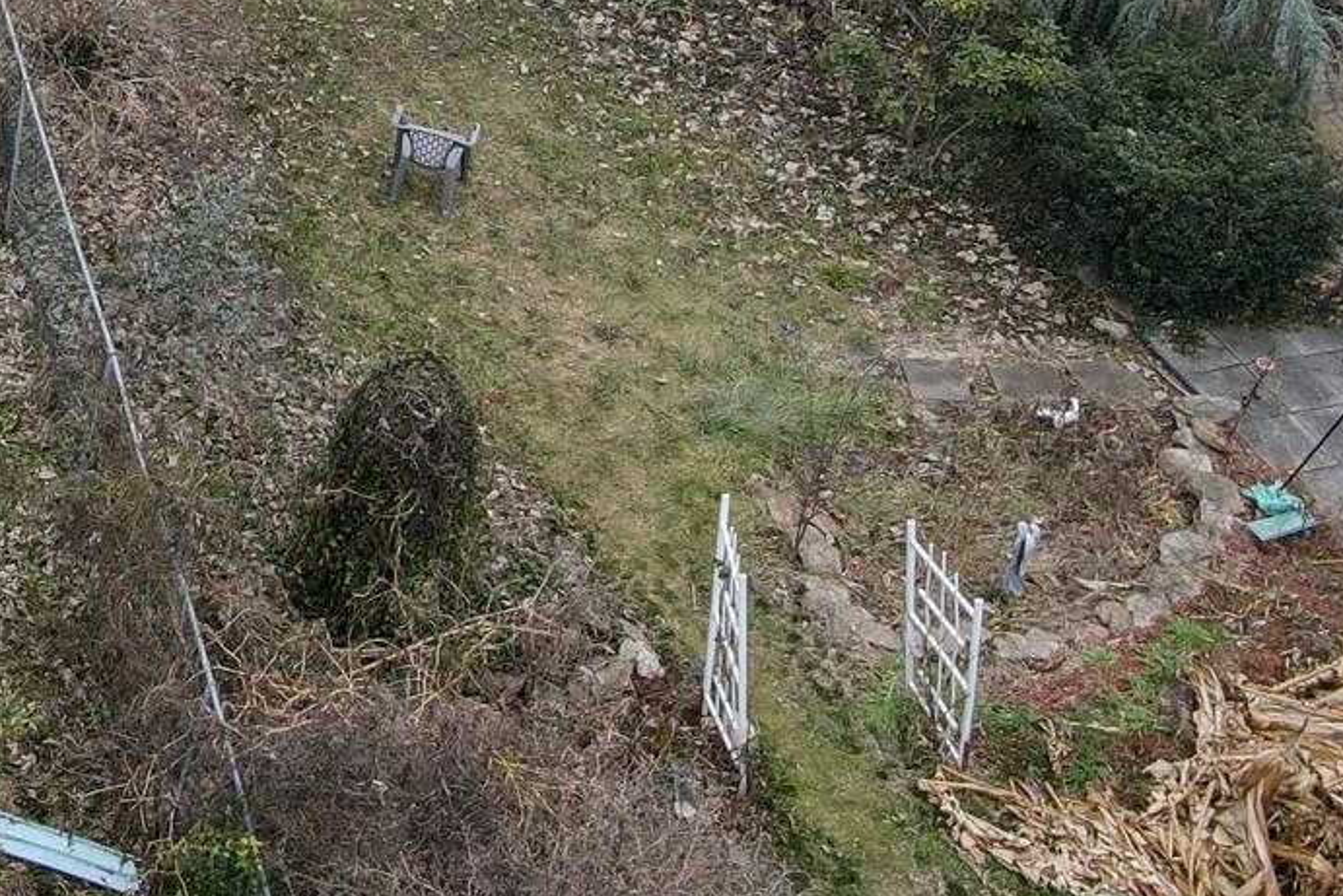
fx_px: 2761
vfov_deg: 17.2
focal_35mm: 74
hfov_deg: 23.8
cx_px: -441
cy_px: -311
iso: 100
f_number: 2.8
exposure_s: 1/60
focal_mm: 4.5
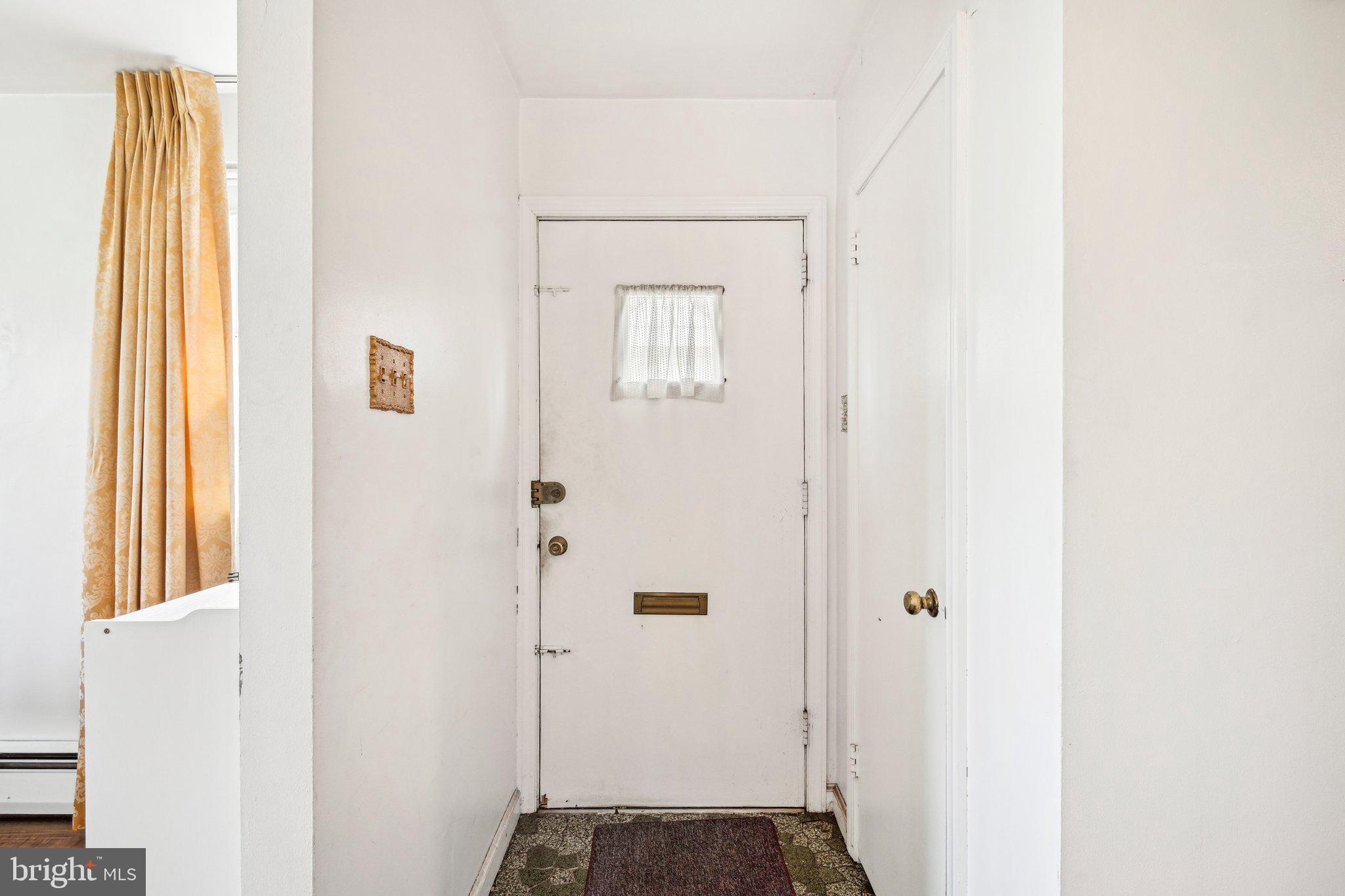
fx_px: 598
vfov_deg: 73.7
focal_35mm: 16
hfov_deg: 96.7
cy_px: 448
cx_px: 672
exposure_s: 1/25
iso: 800
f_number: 8
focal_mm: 16
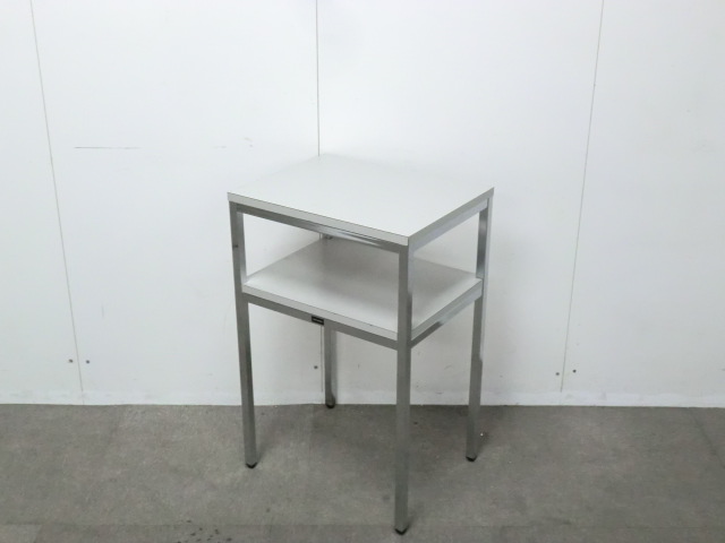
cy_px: 272
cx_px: 362
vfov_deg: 32.2
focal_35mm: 45
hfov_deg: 42.1
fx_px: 942
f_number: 4.3
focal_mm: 8.2
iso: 800
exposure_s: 1/50
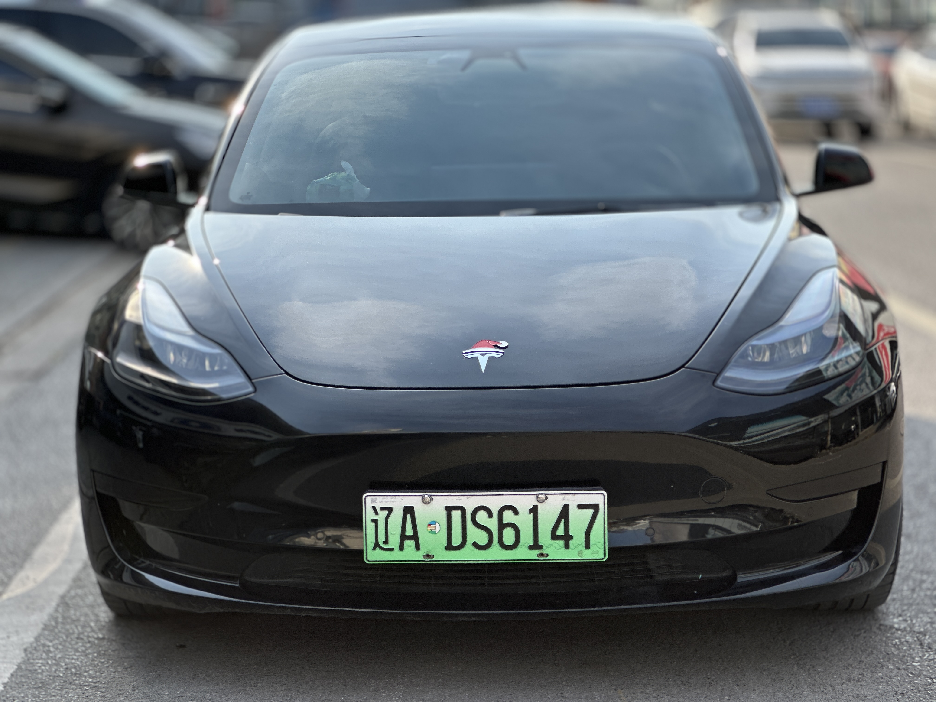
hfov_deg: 25.3
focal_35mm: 77
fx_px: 2082
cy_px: 351
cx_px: 468
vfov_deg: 19.1
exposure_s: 1/419
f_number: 2.8
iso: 32
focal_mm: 9
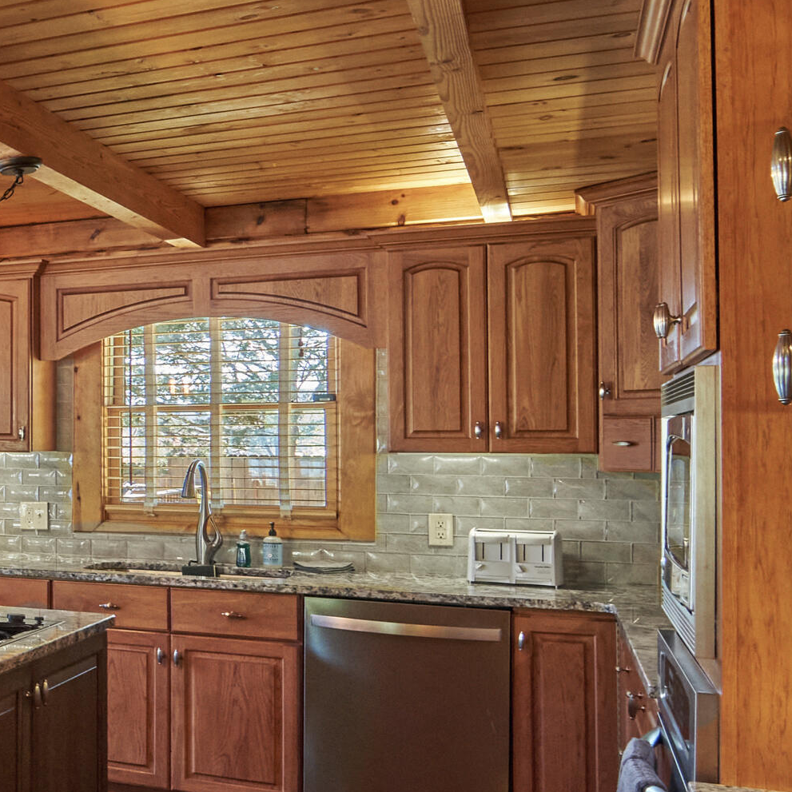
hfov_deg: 34.3
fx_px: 932
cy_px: 573
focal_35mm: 36
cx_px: -211
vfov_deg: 44.8
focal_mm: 14
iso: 1000
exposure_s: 1/5
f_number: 14
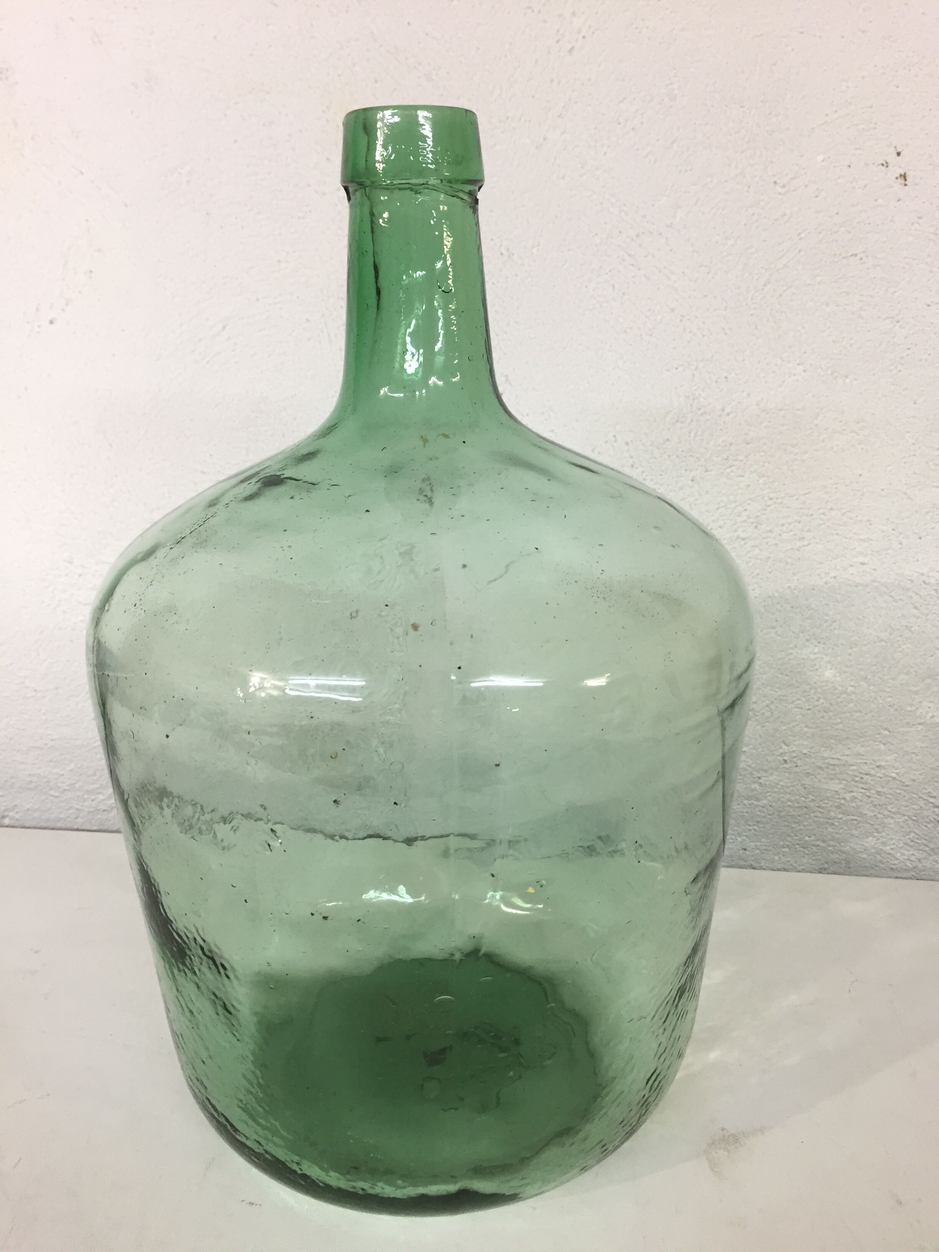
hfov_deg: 48.2
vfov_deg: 61.7
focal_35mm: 29
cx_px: 470
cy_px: 626
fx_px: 1049
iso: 125
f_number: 2.2
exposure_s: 1/33
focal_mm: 4.15
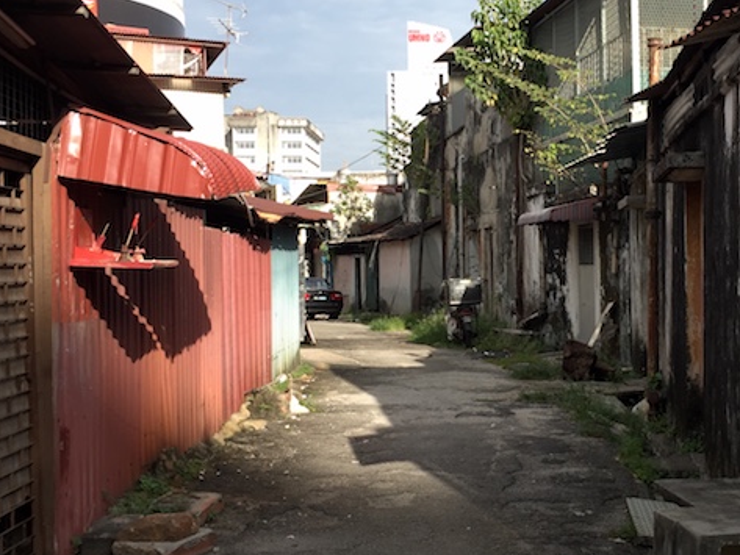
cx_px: 518
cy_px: 291
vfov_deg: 29.7
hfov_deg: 38.3
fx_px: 1048
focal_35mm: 49
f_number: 2.2
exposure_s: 1/638
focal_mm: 4.15
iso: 32
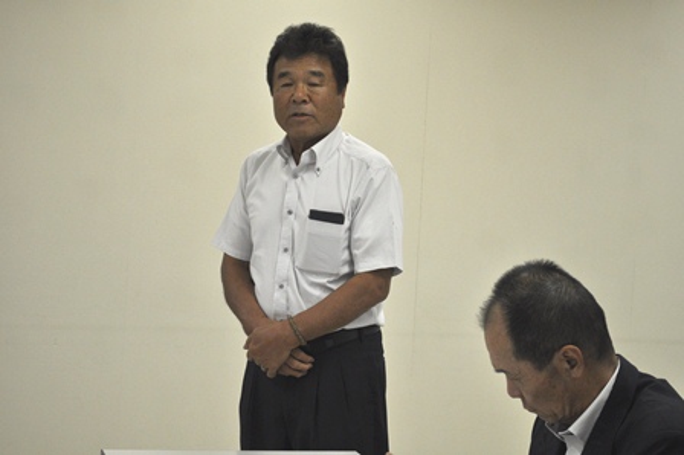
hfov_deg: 24.6
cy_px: 228
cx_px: 342
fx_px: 1566
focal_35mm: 82
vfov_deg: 16.5
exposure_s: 1/60
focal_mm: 55
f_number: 5.6
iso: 500
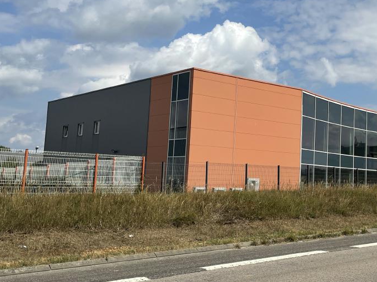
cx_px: 282
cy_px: 122
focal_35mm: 49
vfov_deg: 29.6
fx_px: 534
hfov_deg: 38.0
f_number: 1.6
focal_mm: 4.2
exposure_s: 1/6897
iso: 32
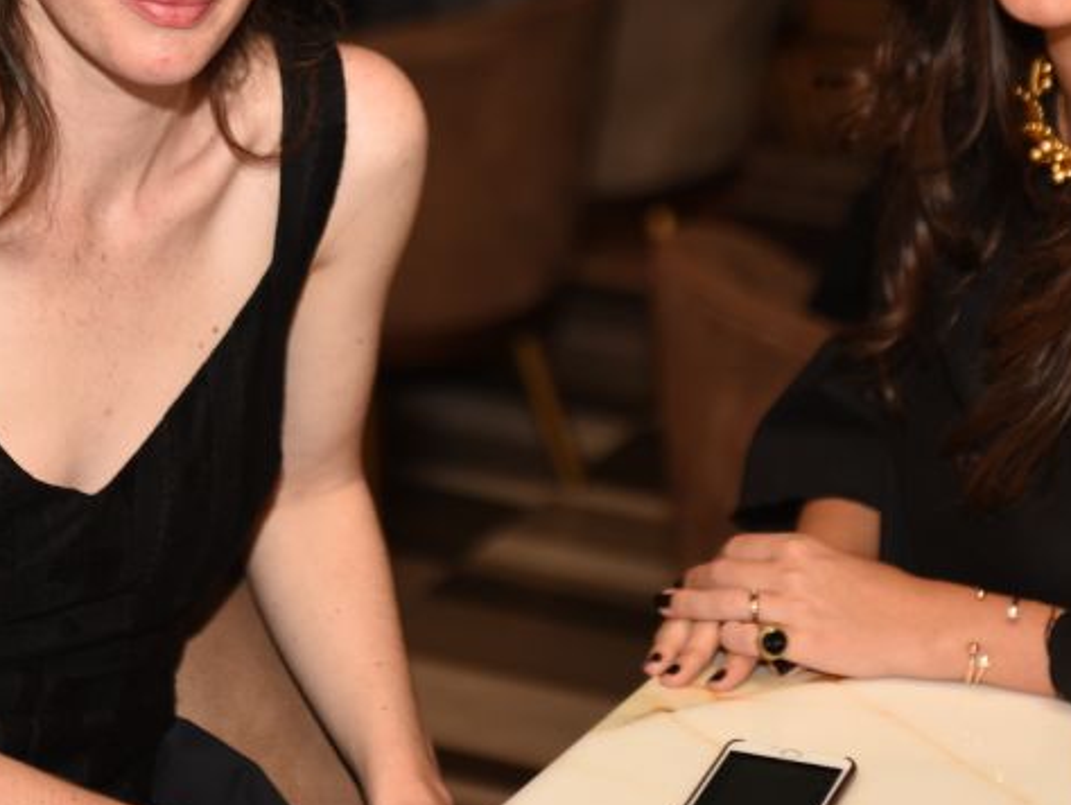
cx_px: 490
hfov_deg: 13.9
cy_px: 125
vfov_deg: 10.4
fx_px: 4396
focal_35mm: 142
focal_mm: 70
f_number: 2.8
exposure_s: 1/60
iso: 400
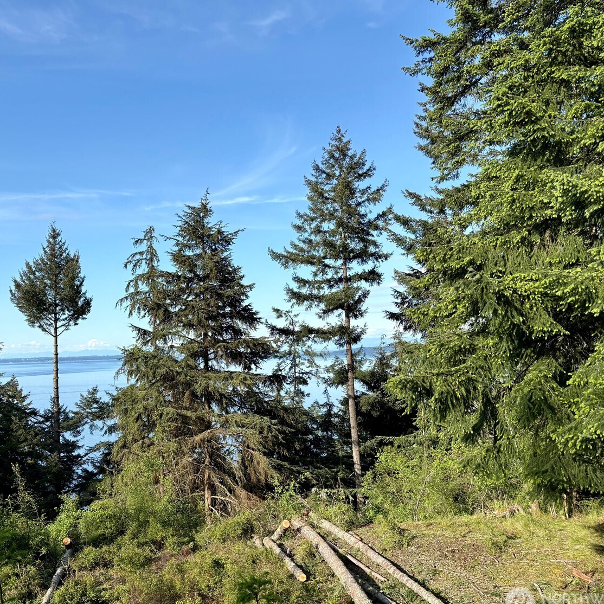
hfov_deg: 49.1
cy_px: 299
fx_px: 651
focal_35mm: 33
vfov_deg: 49.7
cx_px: 212
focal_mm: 5.96
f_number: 1.6
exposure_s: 1/2364
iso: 50
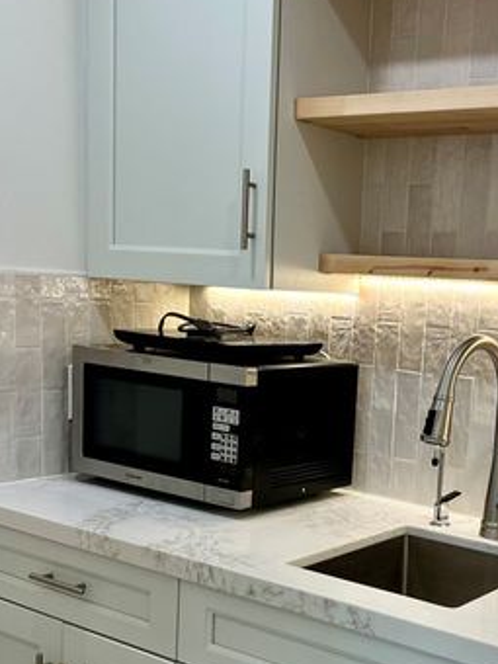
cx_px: 379
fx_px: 978
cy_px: 436
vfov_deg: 37.1
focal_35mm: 51
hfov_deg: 28.1
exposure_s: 1/120
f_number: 1.5
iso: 50
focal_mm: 5.7
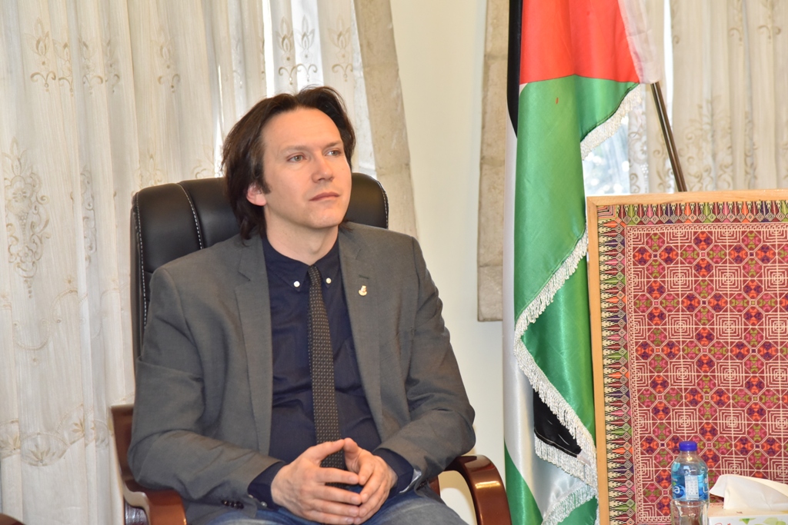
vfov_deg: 11.4
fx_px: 2627
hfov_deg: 17.1
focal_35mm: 120
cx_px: 394
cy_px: 262
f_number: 6.3
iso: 2500
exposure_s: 1/160
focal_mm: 120
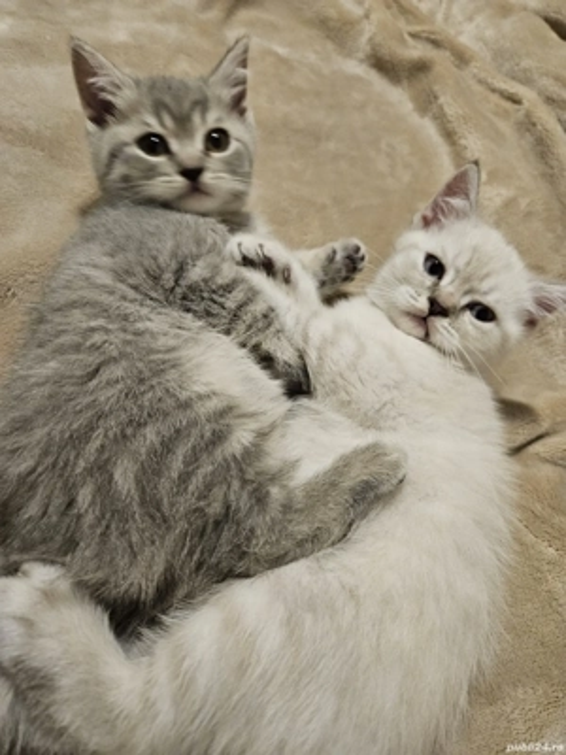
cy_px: 378
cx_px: 283
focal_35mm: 23
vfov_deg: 73.9
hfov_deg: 58.9
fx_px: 501
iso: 800
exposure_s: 1/50
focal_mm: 5.4
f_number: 1.8
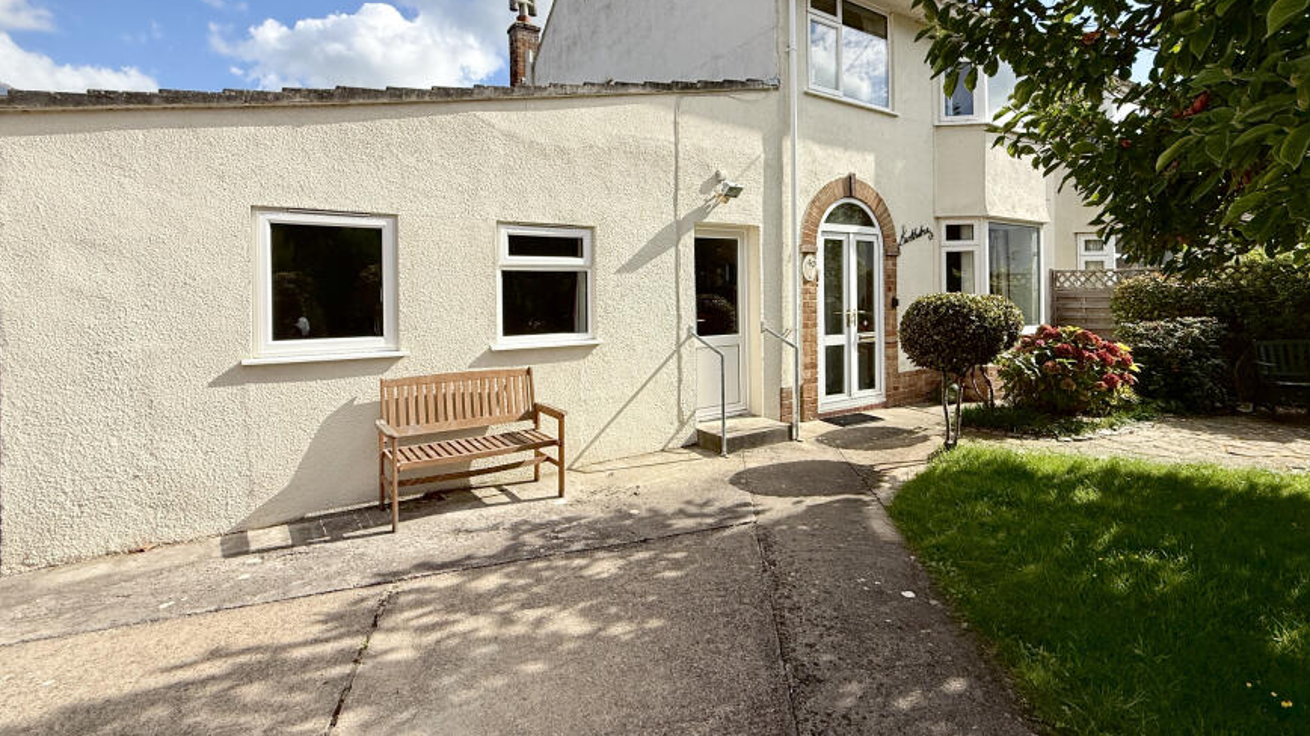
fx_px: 625
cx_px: 712
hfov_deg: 92.4
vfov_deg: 60.3
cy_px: 281
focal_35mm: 18
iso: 50
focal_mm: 2.22
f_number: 2.2
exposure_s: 1/2024
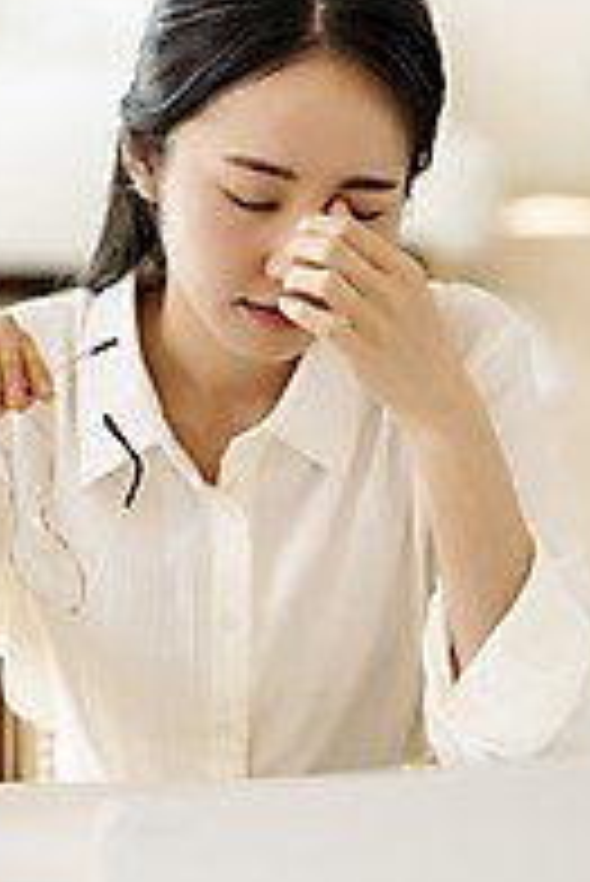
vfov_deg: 19.9
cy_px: 230
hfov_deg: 13.4
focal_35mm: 102
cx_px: 97
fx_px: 2503
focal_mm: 50
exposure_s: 1/320
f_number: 2
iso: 125
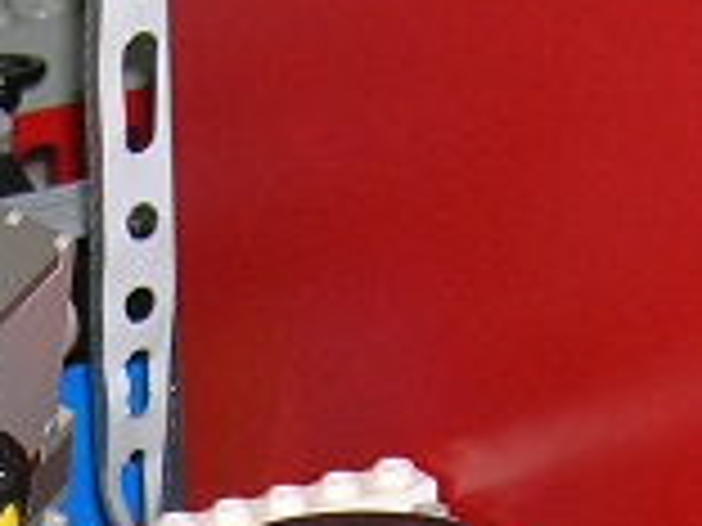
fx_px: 5597
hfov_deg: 7.1
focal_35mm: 276
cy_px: 881
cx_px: -32
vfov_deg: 5.3
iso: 50
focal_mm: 7
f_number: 3.1
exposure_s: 1/60.1
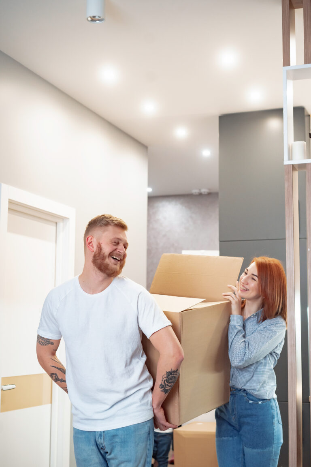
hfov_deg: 24.6
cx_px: 156
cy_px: 234
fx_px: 713
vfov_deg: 36.2
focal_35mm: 55
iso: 2000
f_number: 3.5
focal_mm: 55
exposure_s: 1/125
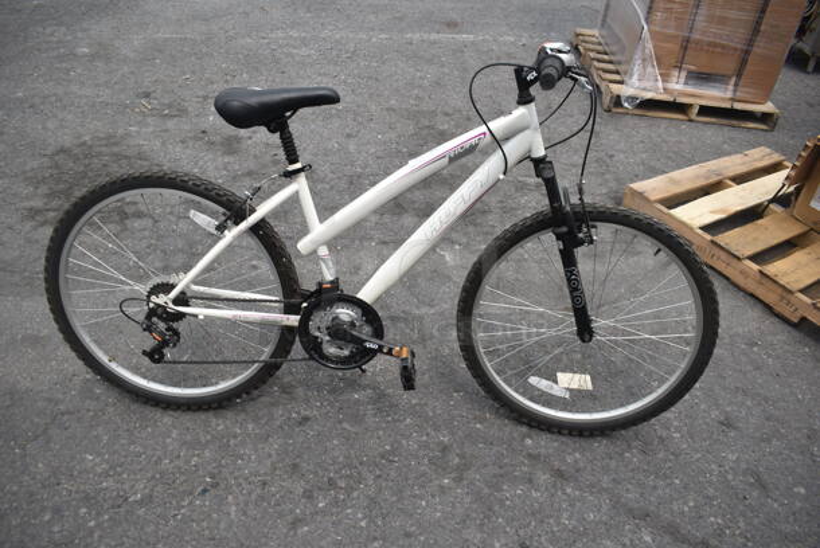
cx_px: 410
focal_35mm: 27
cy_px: 274
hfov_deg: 67.3
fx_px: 616
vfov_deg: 48.0
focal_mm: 18
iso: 100
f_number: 5
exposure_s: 1/400
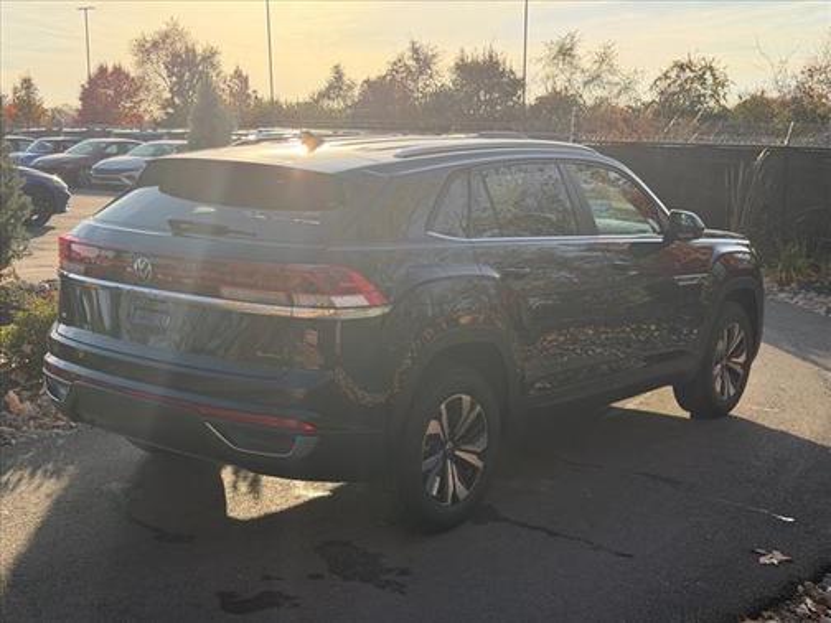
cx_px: 416
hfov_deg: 39.7
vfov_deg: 30.3
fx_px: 1152
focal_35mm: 48
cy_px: 312
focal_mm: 6.76
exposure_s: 1/3226
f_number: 1.78
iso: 100
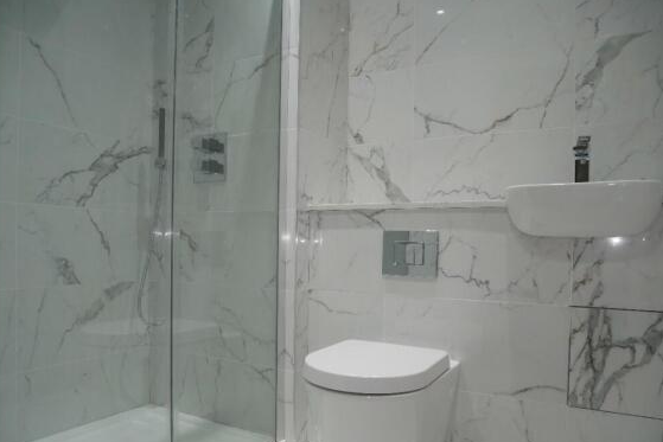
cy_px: 253
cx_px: 332
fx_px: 479
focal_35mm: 26
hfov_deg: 69.4
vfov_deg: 49.4
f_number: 3.5
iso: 200
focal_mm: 12
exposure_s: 1/50
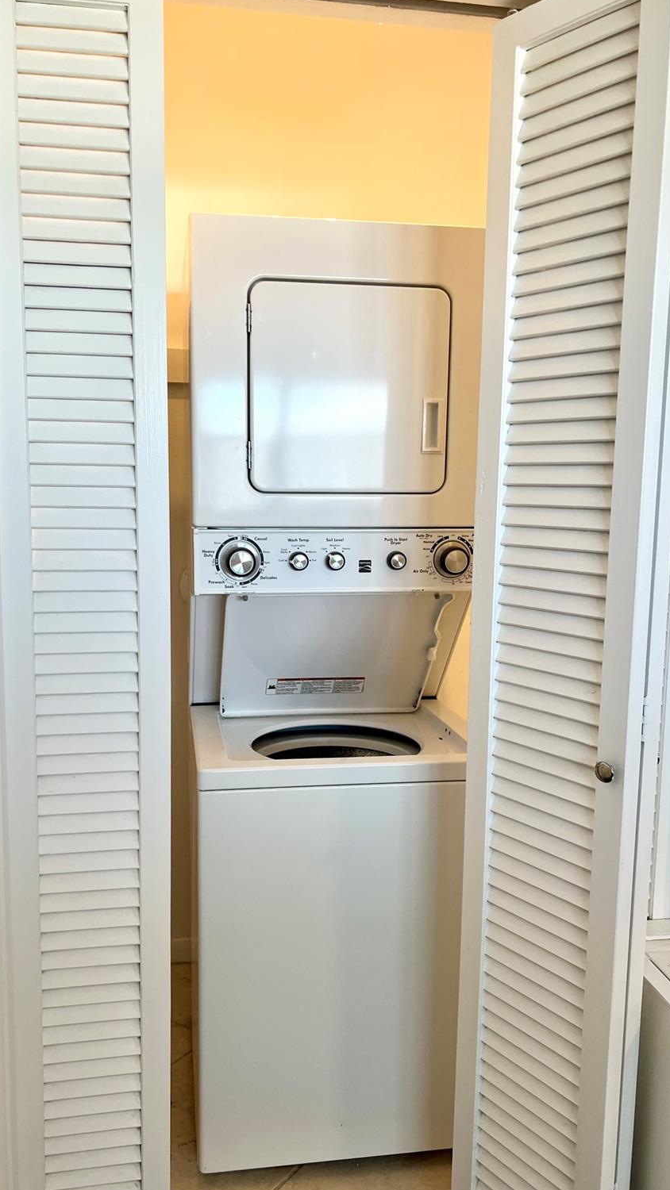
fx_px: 916
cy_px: 599
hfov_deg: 40.1
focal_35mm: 29
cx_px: 298
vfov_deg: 66.1
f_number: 1.5
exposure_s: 1/120
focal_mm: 5.7
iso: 100
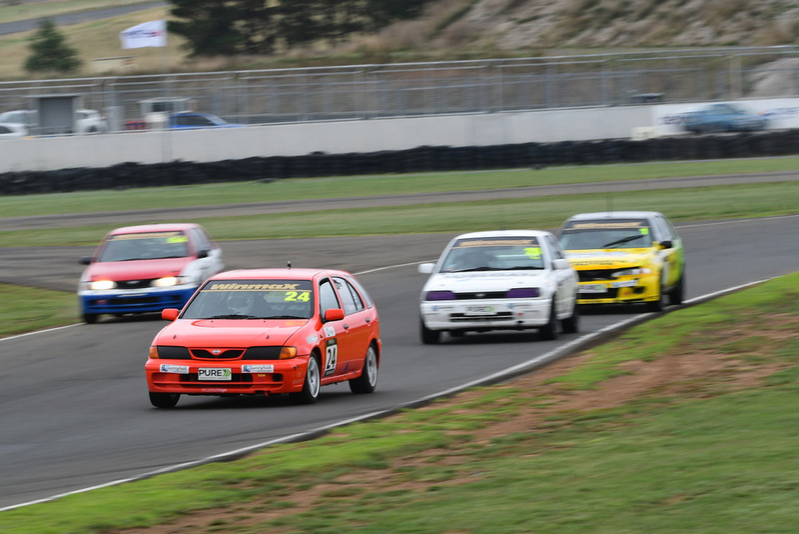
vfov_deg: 4.2
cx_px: 400
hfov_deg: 6.2
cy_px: 267
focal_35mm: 330
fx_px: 7326
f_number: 14
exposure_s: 1/60
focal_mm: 220
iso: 160
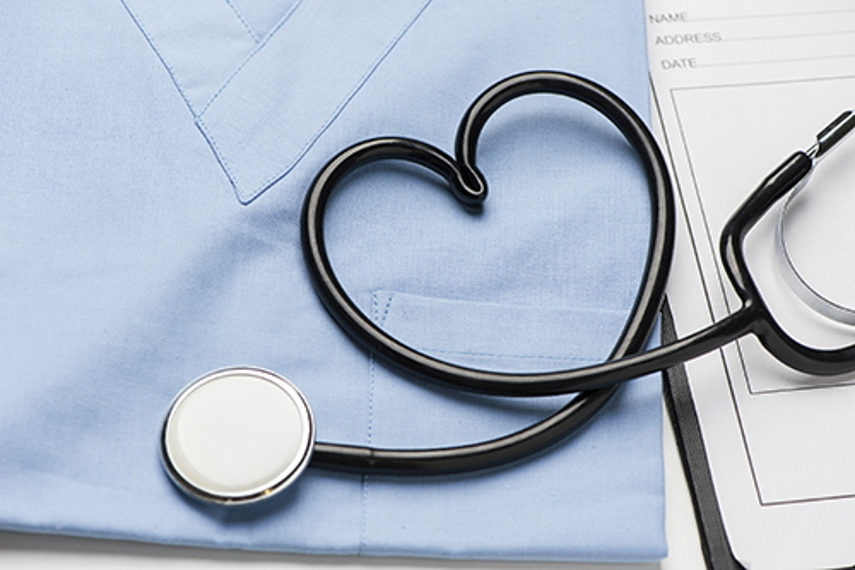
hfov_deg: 19.5
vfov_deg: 13.0
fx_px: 2493
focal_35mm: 105
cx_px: 428
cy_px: 285
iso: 200
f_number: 9
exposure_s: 1/125
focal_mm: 105
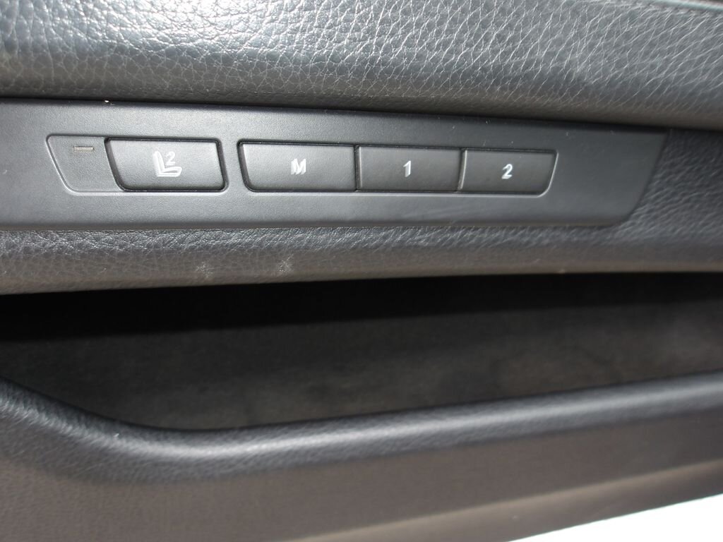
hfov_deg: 65.3
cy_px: 271
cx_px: 362
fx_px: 564
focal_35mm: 27
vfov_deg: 51.4
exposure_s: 1/21
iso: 100
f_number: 3
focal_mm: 4.9
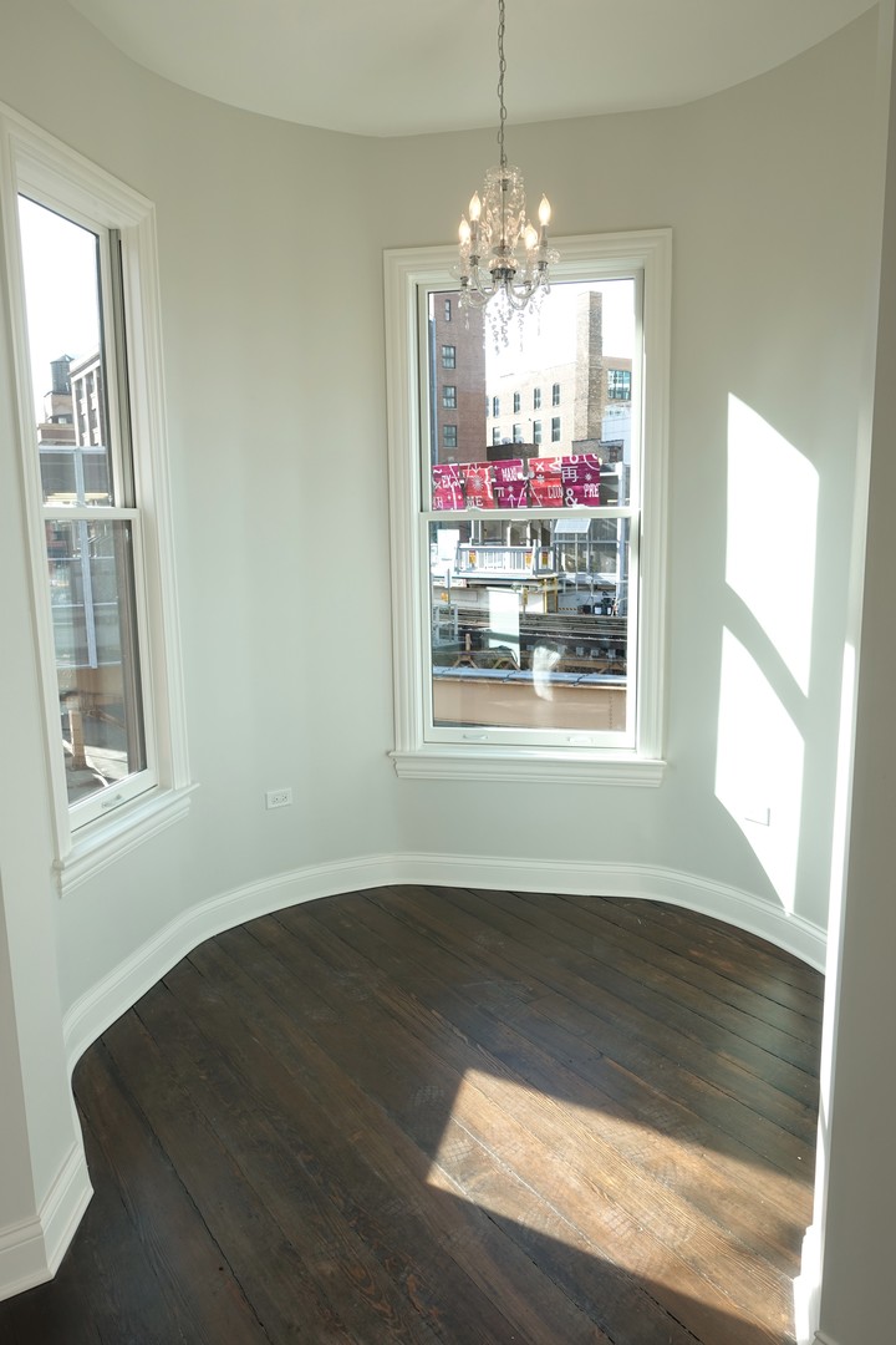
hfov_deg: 53.1
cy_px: 672
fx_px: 896
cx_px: 448
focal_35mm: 24
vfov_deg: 73.7
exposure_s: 1/100
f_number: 4
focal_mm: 8.8
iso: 125
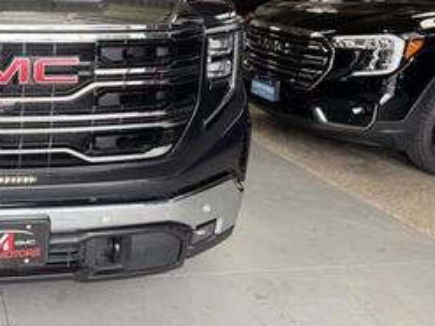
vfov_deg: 29.1
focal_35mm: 49
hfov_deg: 35.7
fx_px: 615
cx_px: 16
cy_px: 76
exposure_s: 1/121
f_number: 1.78
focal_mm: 6.76
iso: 100
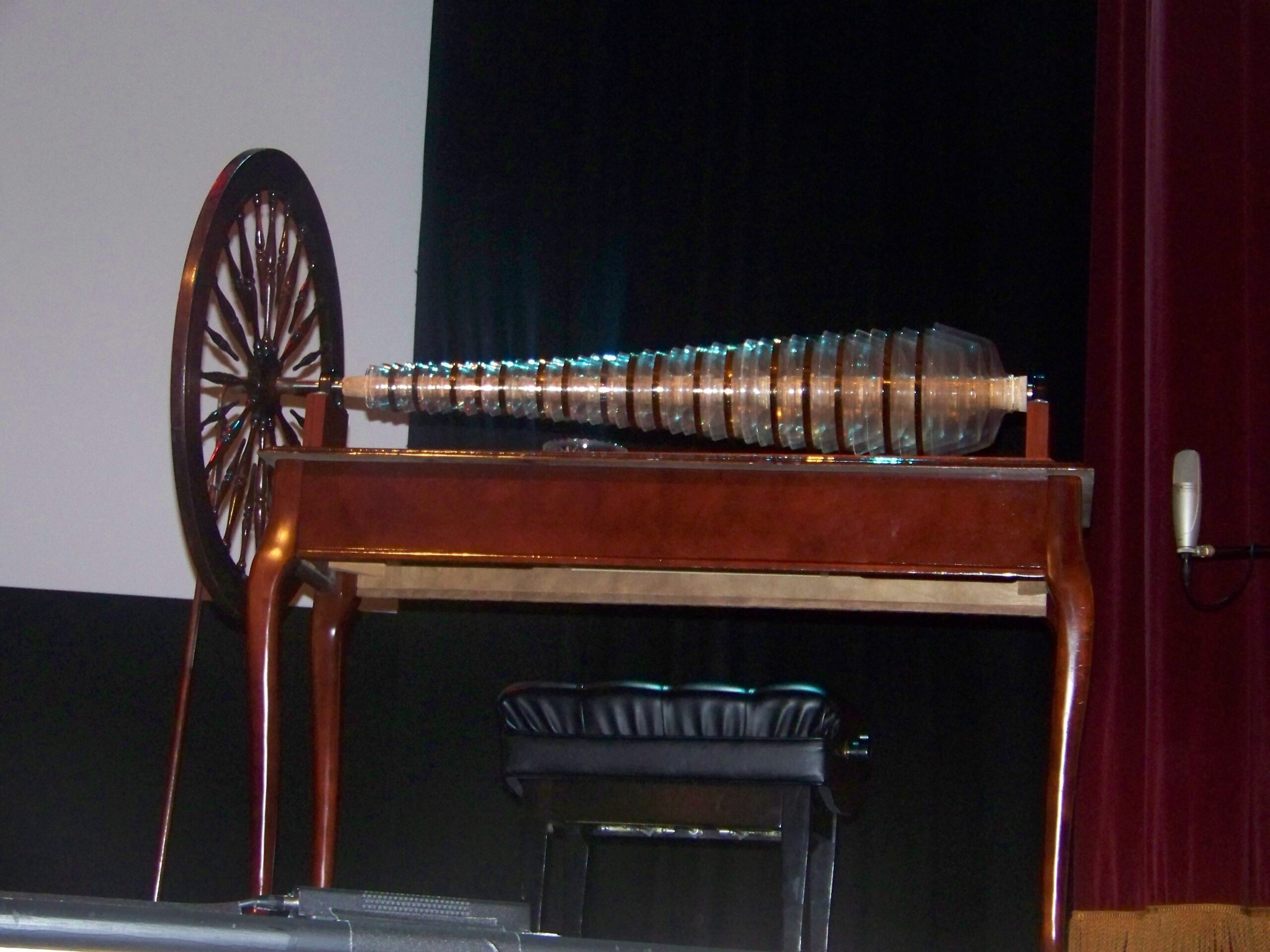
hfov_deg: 27.8
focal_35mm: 70
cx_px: 635
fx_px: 2568
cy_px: 476
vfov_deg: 21.0
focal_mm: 11.7
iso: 400
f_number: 3.2
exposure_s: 1/30
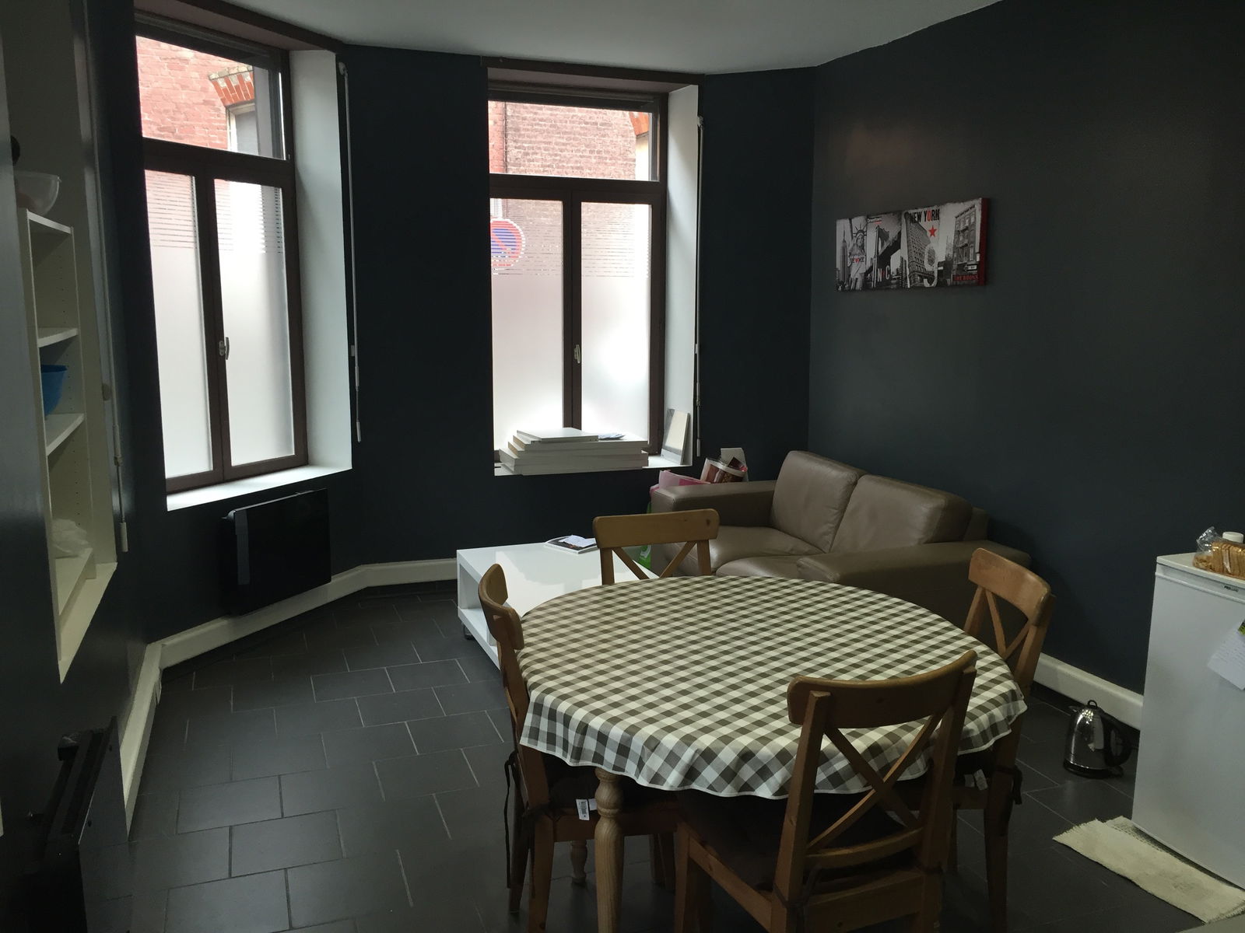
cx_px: 622
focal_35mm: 29
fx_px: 1043
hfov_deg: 61.7
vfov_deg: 48.2
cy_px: 466
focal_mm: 4.15
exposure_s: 1/33
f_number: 2.2
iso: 40
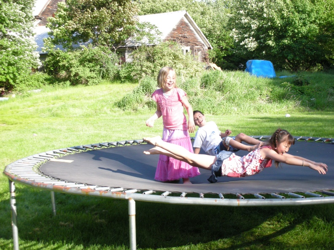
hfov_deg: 31.7
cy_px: 125
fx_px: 589
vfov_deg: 24.0
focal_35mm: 61
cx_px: 167
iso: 144
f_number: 3.7
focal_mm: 10.1
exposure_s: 1/265
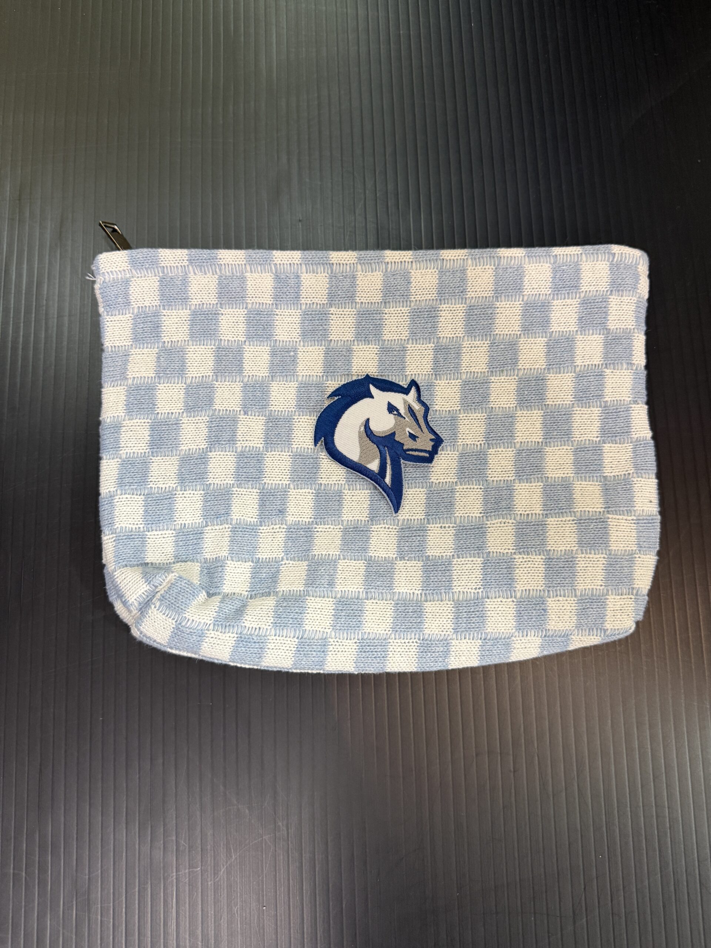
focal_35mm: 24
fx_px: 657
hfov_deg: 56.8
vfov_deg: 71.6
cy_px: 474
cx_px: 356
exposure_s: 1/60
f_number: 1.78
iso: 320
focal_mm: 6.76
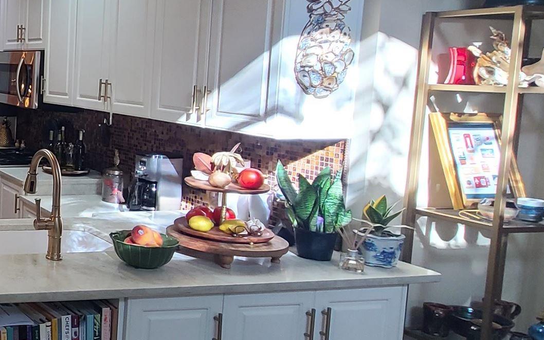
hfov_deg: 34.6
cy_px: 127
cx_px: -165
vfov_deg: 31.8
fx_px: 593
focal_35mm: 40
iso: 200
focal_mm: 2.2
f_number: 2.2
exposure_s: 1/60
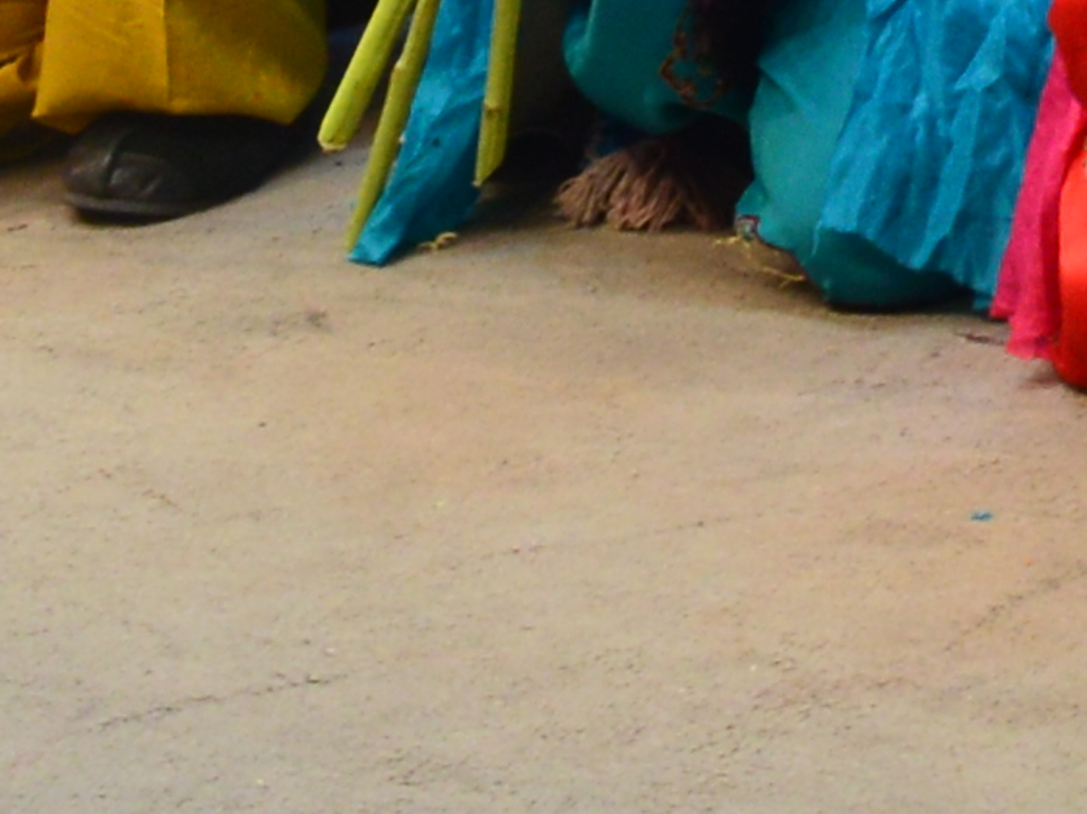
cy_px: -2125
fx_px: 7030
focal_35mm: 224
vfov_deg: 5.9
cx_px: 1577
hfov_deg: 8.7
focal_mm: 18
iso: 400
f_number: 7.1
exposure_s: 1/40
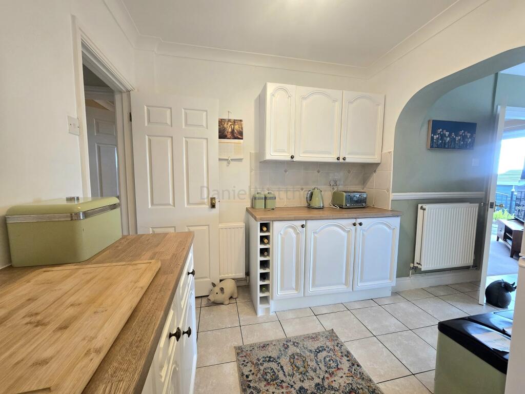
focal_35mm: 13
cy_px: 197
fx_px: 197
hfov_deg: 106.2
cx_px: 262
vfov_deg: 89.9
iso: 100
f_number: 2.2
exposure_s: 1/60.2
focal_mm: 2.2
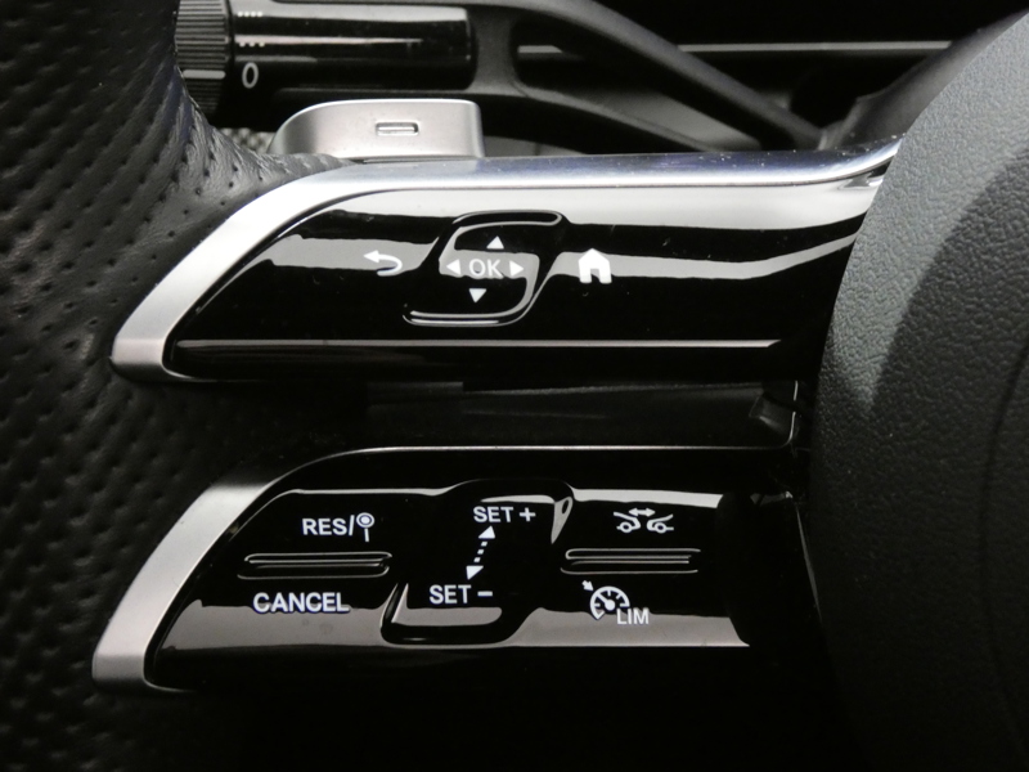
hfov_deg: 24.7
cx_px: 514
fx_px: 2348
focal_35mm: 79
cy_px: 386
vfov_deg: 18.7
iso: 1600
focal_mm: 14.1
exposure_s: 1/13
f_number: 4.5
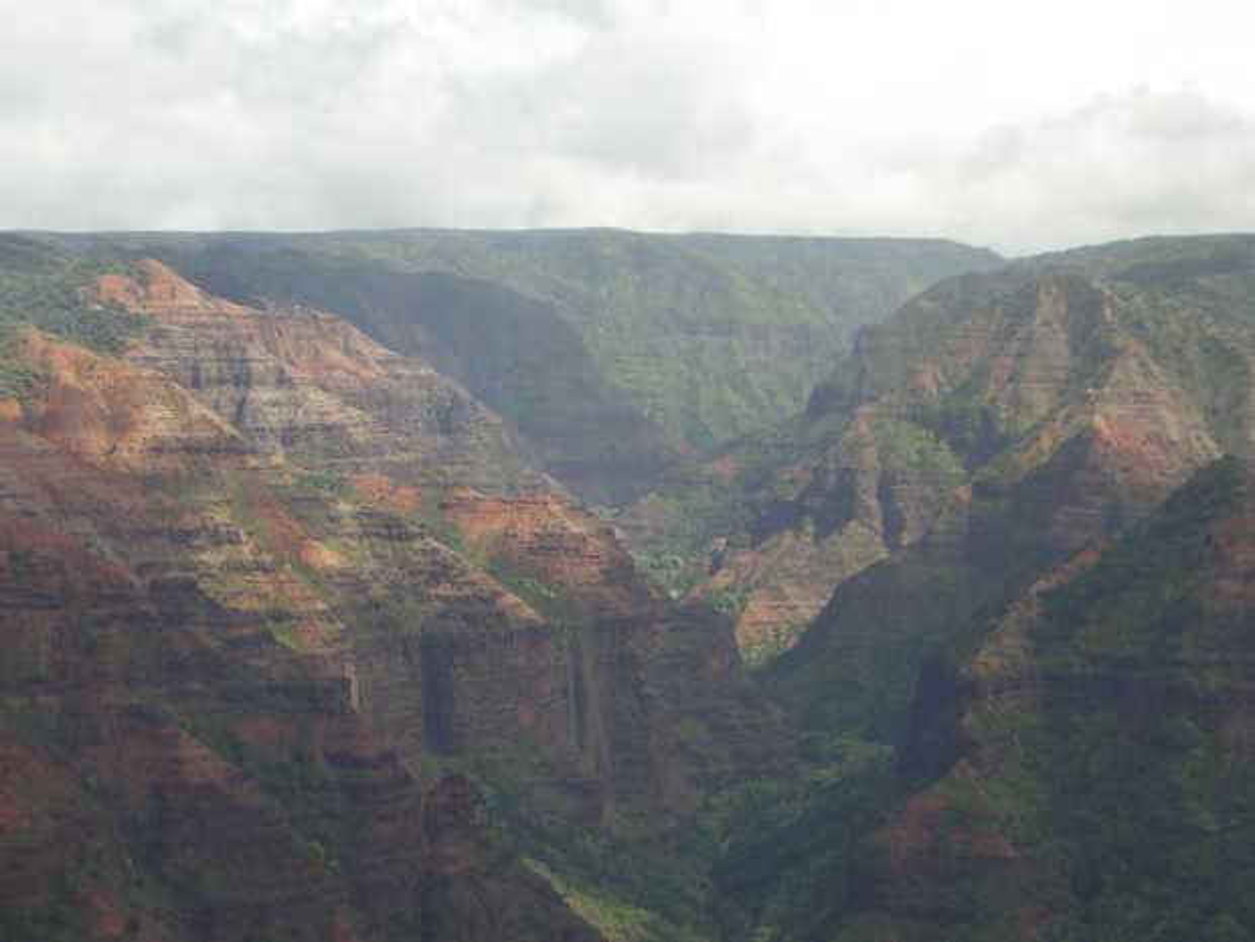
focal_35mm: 89
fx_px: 3227
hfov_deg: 22.0
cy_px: 471
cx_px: 628
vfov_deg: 16.6
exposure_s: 1/346
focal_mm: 11.6
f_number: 4.2
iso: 50
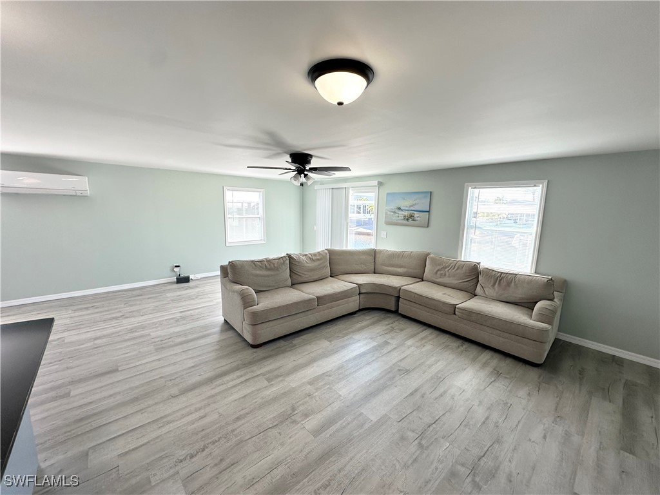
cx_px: 330
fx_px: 267
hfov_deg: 102.1
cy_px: 248
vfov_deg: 85.7
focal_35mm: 14
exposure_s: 1/120
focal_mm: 2.22
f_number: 2.2
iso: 50
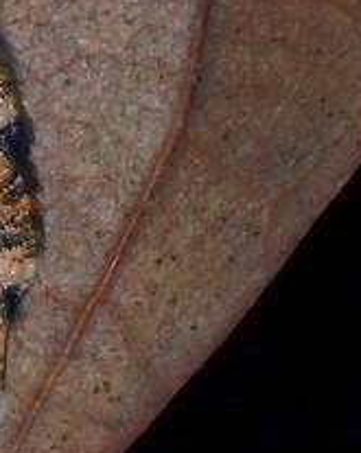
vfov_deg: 3.6
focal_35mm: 538
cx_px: -505
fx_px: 7201
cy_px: -124
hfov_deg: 2.8
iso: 200
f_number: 6.3
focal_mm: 18
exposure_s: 1/200
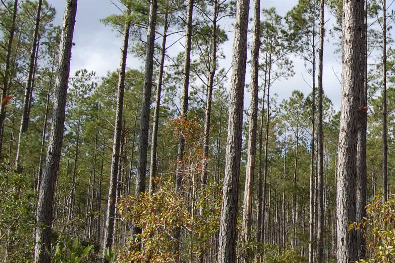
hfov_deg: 29.2
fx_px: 691
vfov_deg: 21.5
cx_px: 421
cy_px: 97
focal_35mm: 63
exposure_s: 1/250
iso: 200
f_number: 8
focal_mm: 18
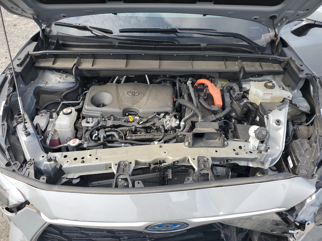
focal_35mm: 26
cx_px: 161
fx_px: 242
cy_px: 120
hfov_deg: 67.3
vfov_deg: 53.1
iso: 50
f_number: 1.5
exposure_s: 1/1000
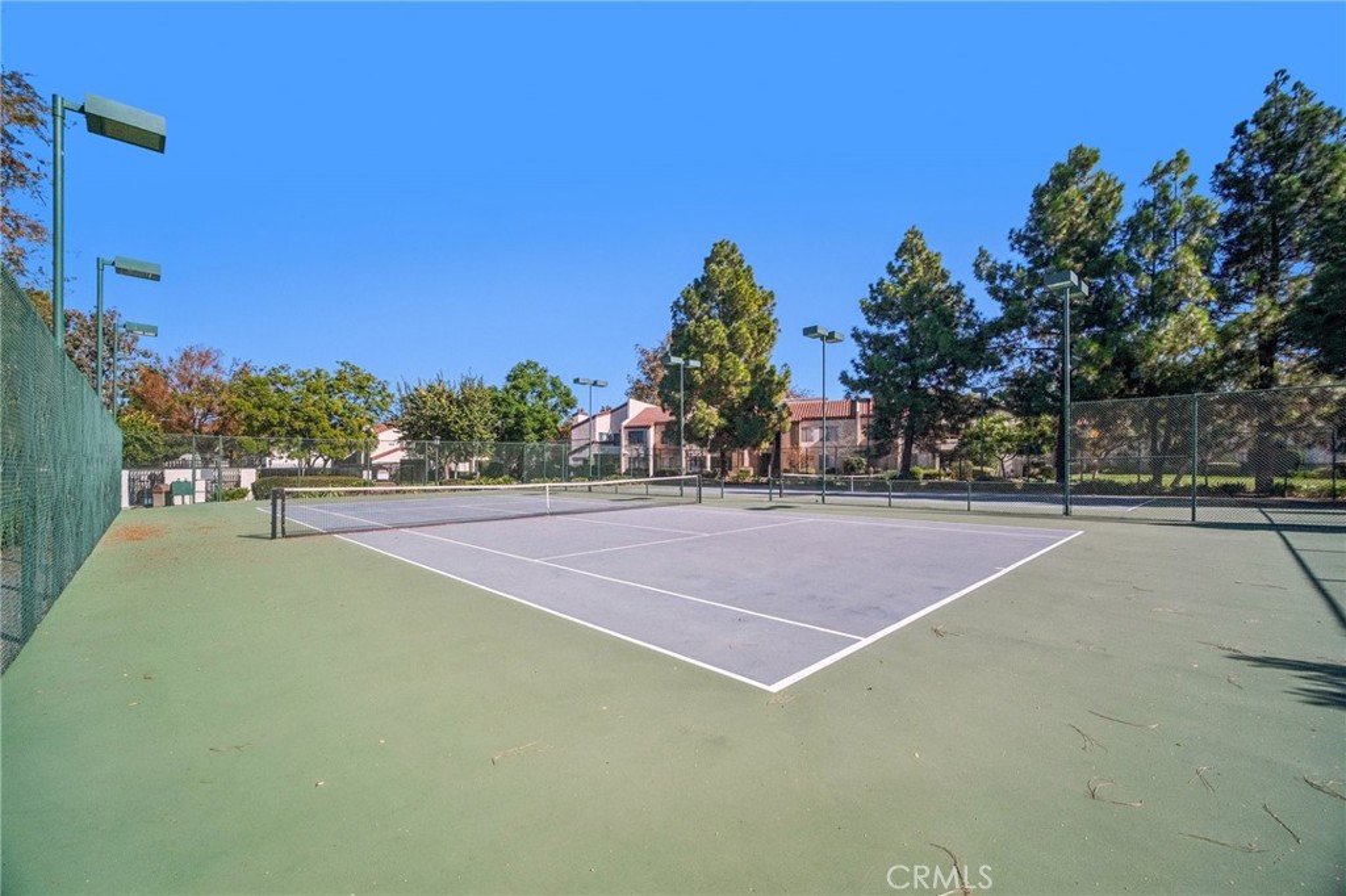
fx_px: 523
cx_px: 673
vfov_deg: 81.2
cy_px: 448
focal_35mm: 14
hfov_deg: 104.3
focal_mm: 9
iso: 160
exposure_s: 1/350
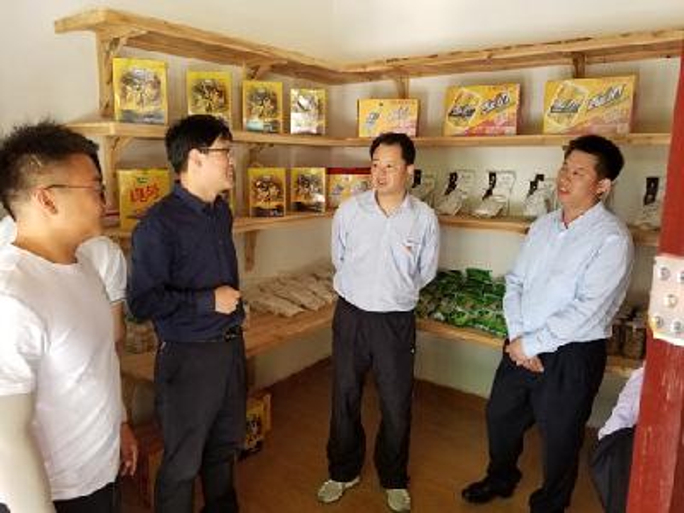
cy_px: 256
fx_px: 514
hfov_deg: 67.3
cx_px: 342
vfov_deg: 53.1
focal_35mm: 26
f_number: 1.7
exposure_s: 1/50
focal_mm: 4.25
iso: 125
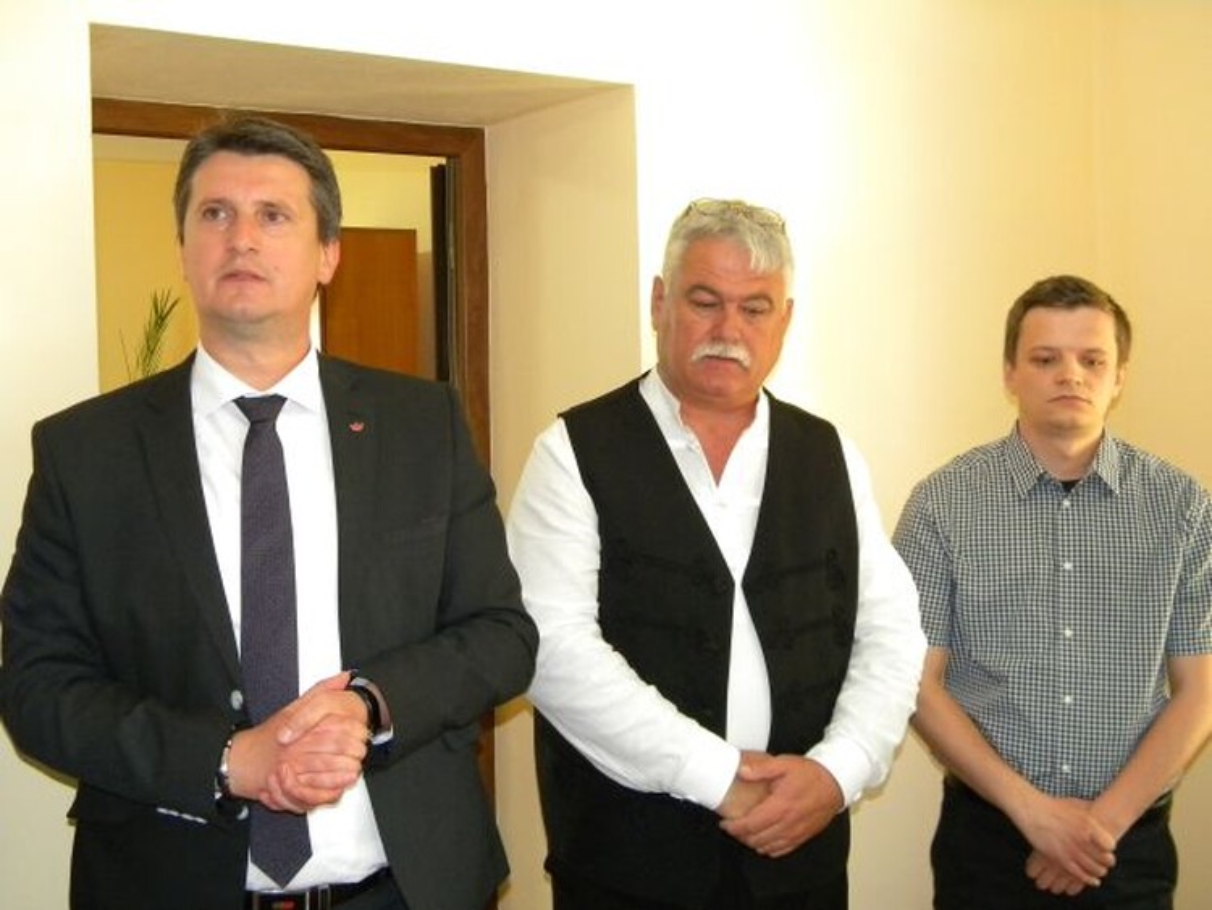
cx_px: 606
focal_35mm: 41
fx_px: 1436
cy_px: 455
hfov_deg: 45.8
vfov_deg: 35.2
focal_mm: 7.3
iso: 400
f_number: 3.8
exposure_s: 1/30
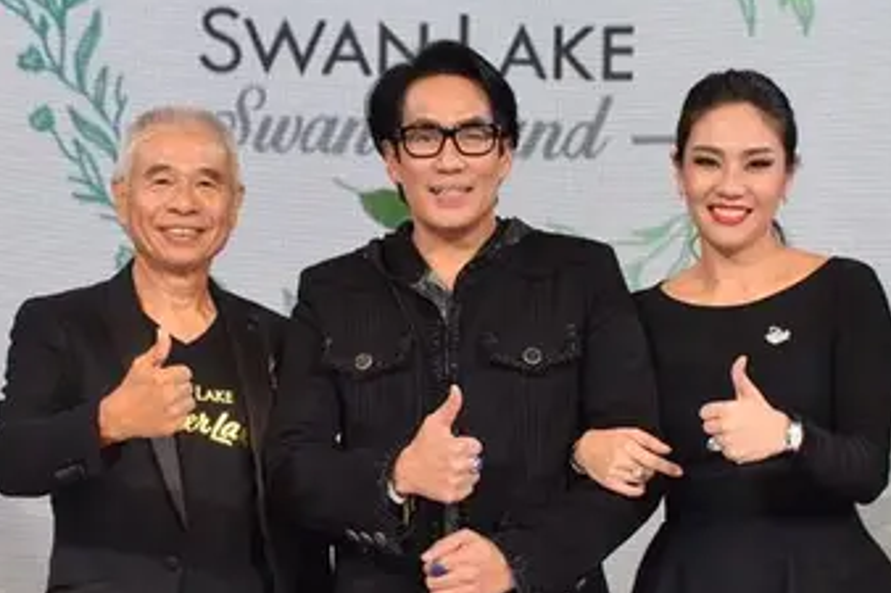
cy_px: 383
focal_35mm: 121
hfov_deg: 16.9
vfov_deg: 11.3
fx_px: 2997
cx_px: 422
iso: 500
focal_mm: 35
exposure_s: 1/80
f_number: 9
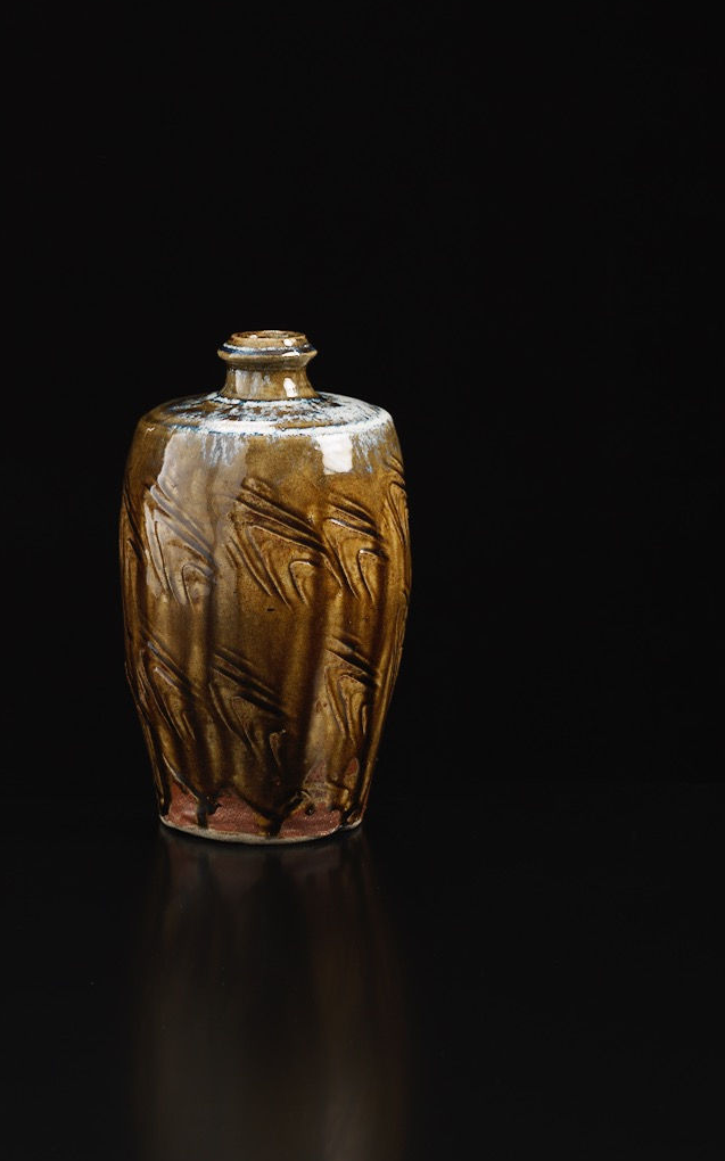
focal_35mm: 102
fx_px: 3226
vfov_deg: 20.4
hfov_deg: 12.8
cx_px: 258
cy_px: 631
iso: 50
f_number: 16
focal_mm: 120
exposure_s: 1/250
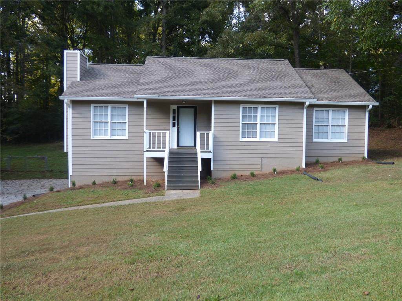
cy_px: 150
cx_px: 201
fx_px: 348
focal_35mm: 30
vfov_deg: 46.8
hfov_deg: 60.0
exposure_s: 1/125
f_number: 3.3
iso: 100
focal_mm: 5.29
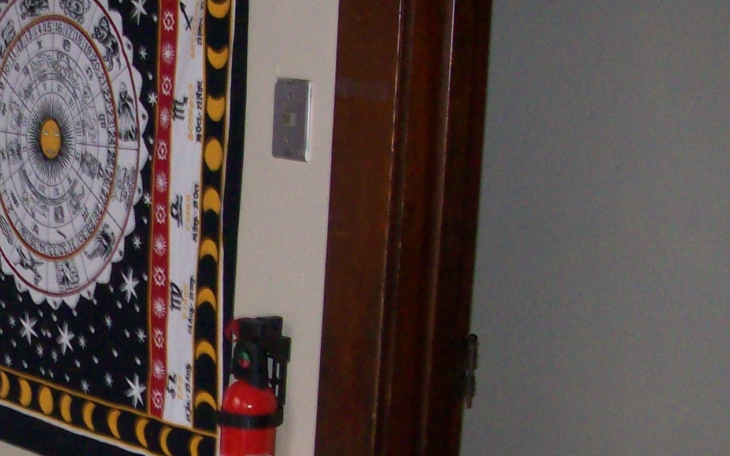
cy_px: 408
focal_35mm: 86
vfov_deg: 15.0
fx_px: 1711
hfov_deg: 22.9
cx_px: -35
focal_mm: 6
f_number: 2.7
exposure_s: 1/64
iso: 200
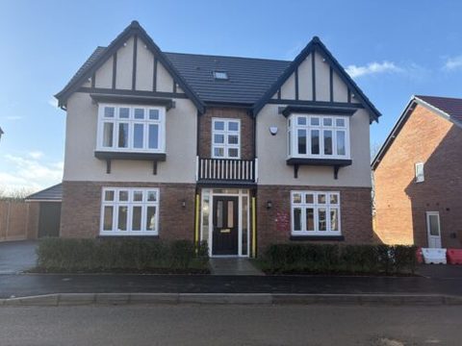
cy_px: 173
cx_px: 231
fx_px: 347
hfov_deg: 67.3
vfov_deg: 53.1
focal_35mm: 26
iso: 64
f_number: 1.6
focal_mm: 5.96
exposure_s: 1/1706
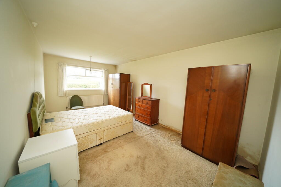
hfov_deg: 112.6
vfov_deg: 90.0
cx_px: 140
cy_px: 94
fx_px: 94
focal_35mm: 12
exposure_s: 1/160
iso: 2000
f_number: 4
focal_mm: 12
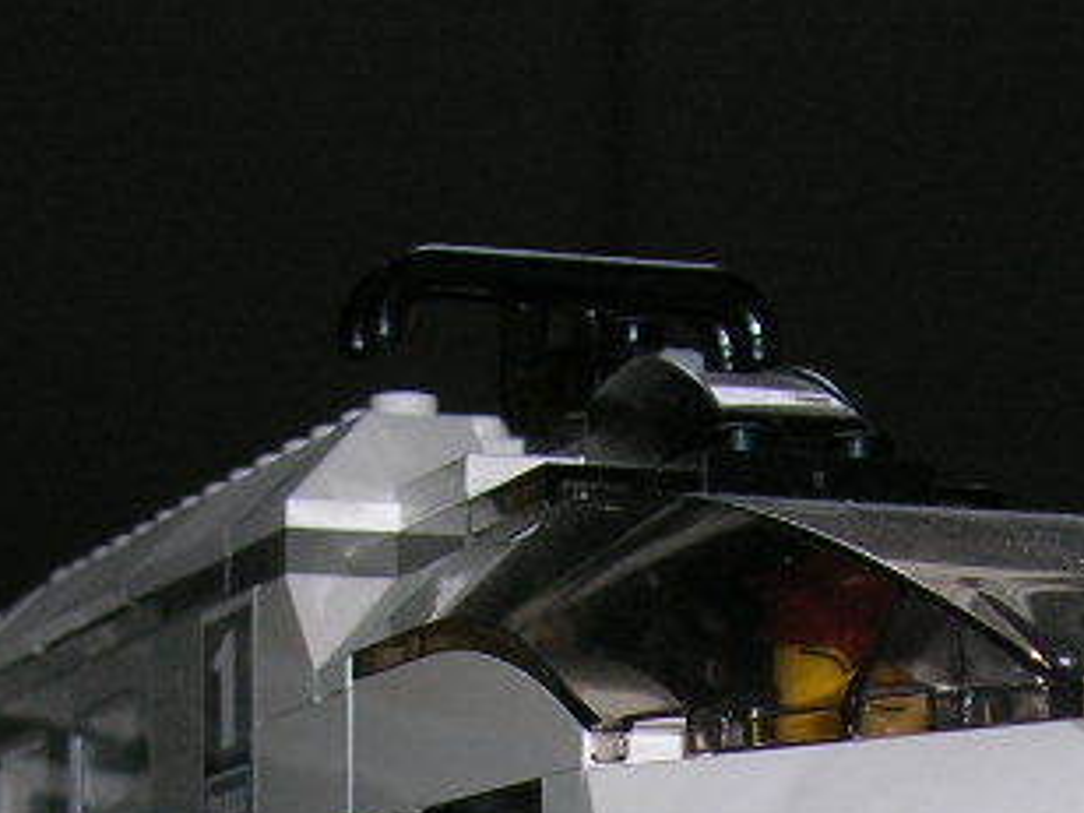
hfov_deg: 12.9
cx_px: 834
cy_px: 1256
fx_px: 4791
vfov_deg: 9.4
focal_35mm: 153
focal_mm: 7.7
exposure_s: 1/60.1
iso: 50
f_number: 3.2
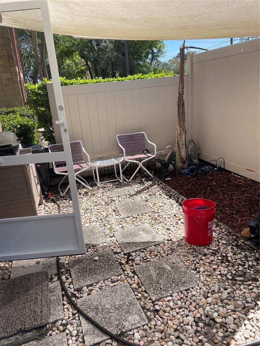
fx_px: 260
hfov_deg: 53.1
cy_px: 173
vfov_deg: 67.3
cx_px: 130
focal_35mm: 26
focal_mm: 4.2
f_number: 1.6
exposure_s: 1/2020
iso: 32
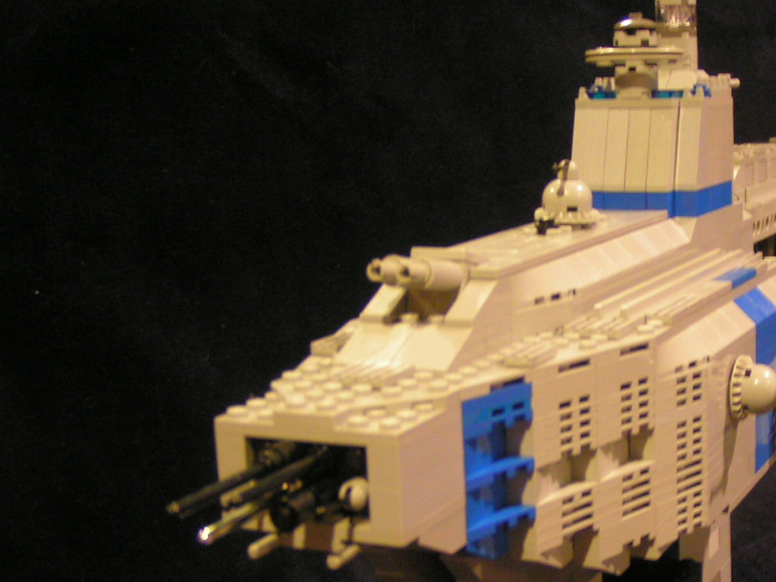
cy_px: 329
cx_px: 564
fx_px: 1412
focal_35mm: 63
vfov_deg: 23.3
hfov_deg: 30.3
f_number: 2.8
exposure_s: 1/5
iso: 200
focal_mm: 5.8
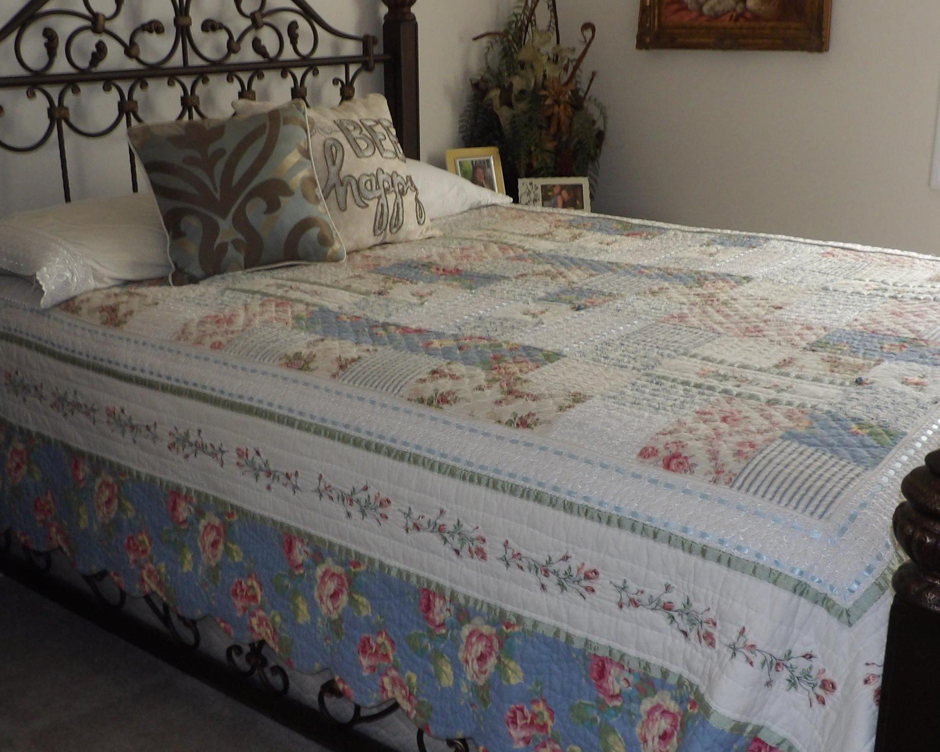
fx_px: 1085
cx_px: 482
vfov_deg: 38.2
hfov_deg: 46.8
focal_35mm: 39
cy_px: 382
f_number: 3.2
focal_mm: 4.3
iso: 200
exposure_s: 1/33
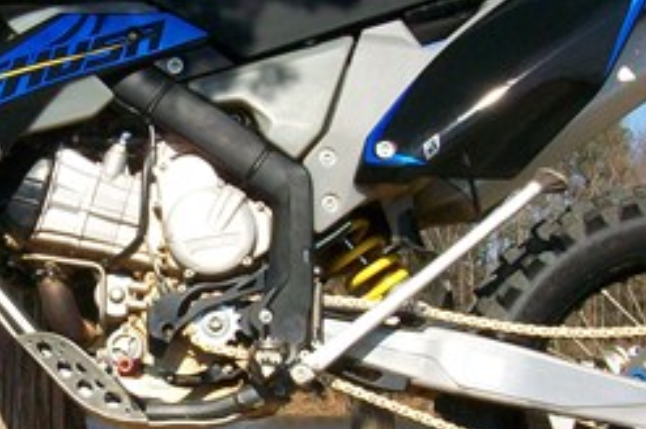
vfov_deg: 15.1
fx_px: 1613
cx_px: 95
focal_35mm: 90
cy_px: 149
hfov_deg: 22.2
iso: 64
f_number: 5.5
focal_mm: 5.7
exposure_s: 1/320
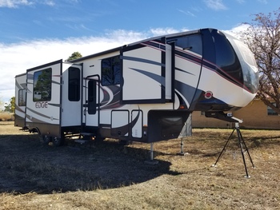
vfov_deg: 53.1
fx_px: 210
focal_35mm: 26
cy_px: 105
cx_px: 140
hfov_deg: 67.3
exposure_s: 1/1516
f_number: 1.7
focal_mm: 4.25
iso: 50
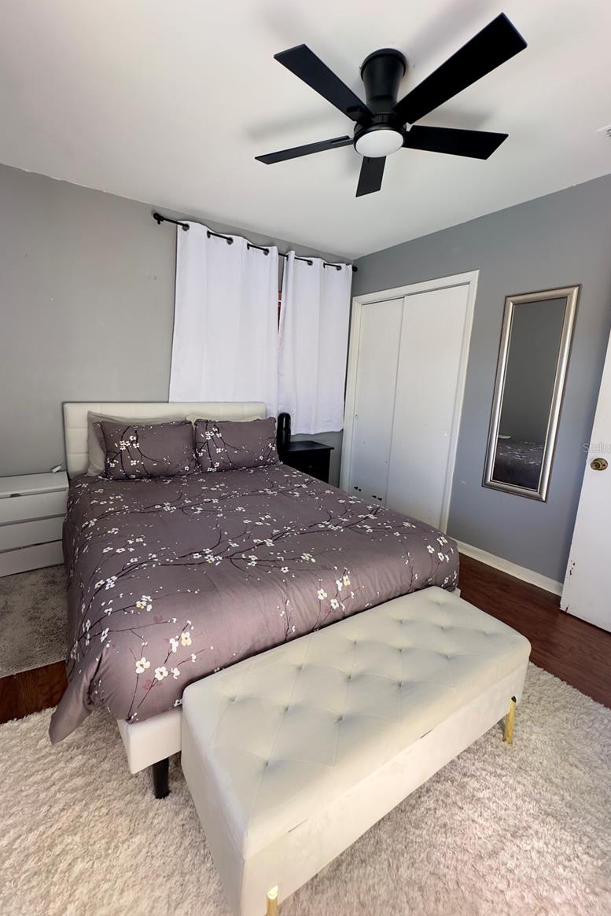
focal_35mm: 15
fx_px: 382
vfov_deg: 100.4
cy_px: 447
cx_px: 285
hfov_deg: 77.2
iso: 125
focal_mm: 2.22
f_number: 2.2
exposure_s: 1/99
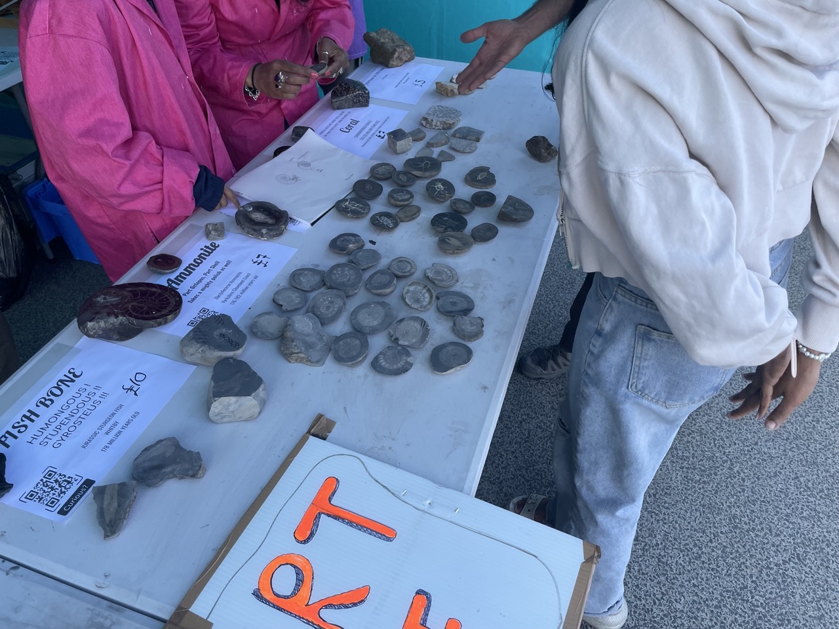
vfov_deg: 53.1
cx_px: 420
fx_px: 630
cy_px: 314
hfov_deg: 67.3
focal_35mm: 26
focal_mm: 4.2
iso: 32
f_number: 1.6
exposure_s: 1/698
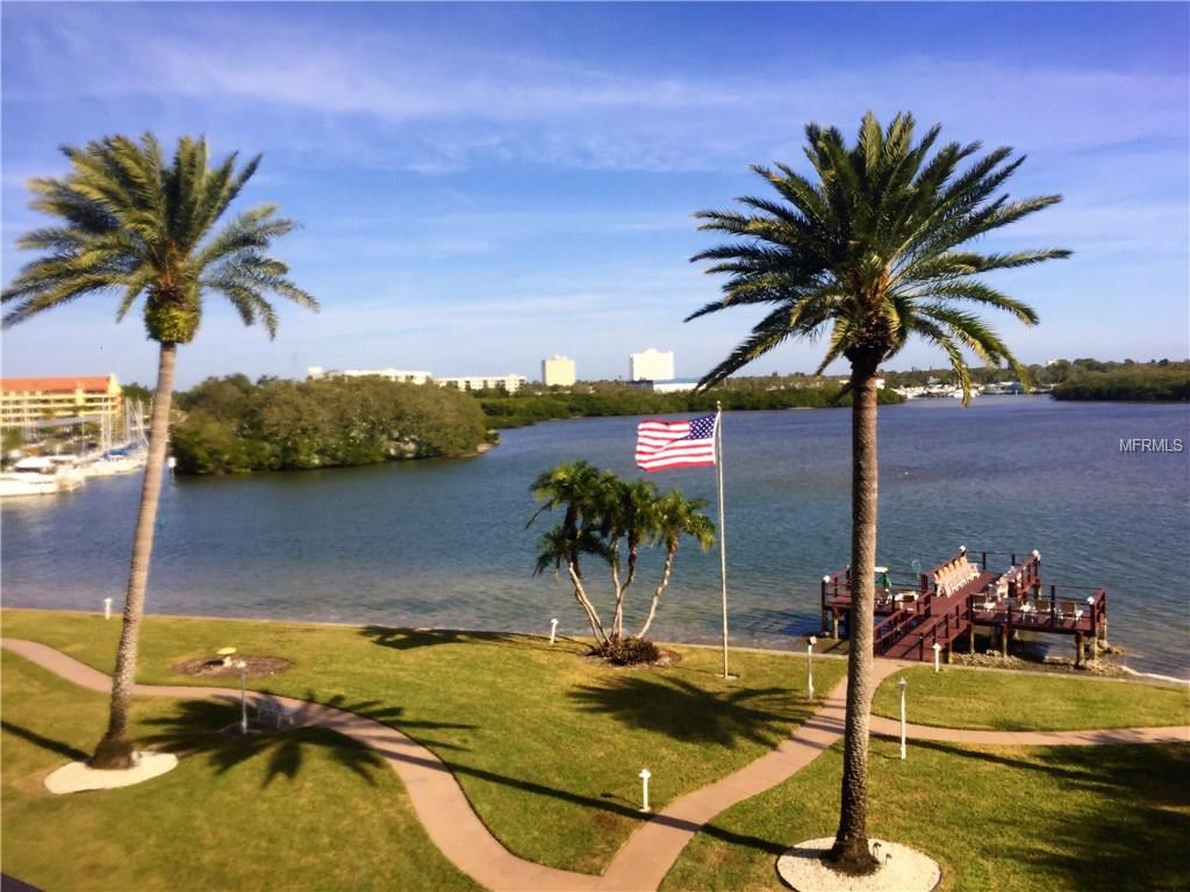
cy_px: 446
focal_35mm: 29
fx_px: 997
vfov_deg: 48.2
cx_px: 595
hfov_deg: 61.7
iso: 32
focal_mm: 4.15
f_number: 2.2
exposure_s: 1/276
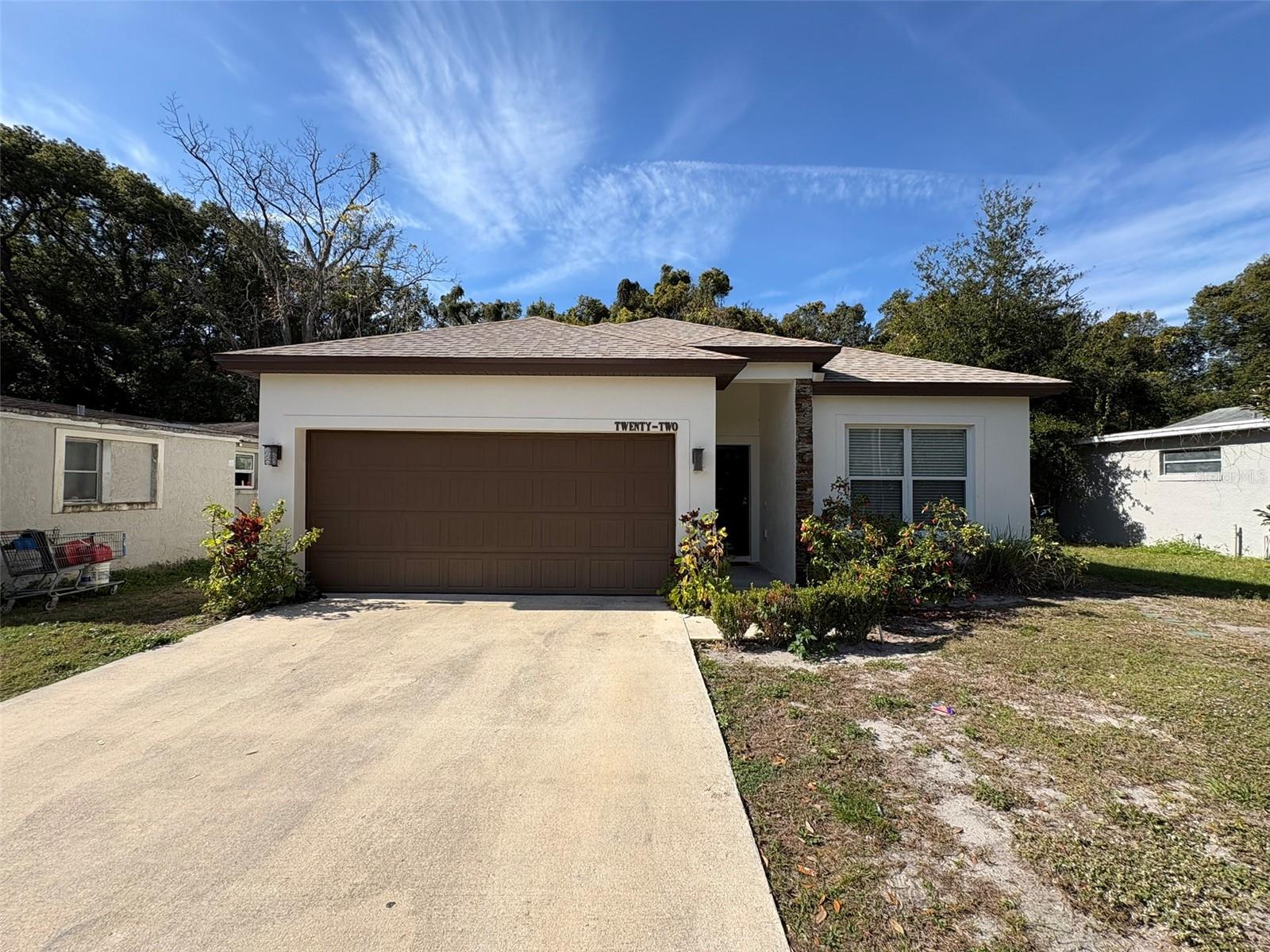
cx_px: 635
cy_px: 476
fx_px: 514
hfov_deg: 102.1
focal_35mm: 14
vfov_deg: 85.7
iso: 50
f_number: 2.2
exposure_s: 1/1277
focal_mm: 2.22
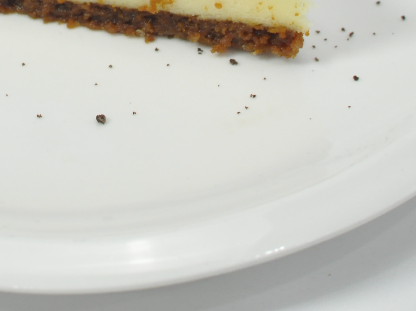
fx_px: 1686
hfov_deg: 14.0
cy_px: -72
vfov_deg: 10.4
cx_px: 75
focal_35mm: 140
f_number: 6.3
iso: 800
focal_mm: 35
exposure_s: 1/125
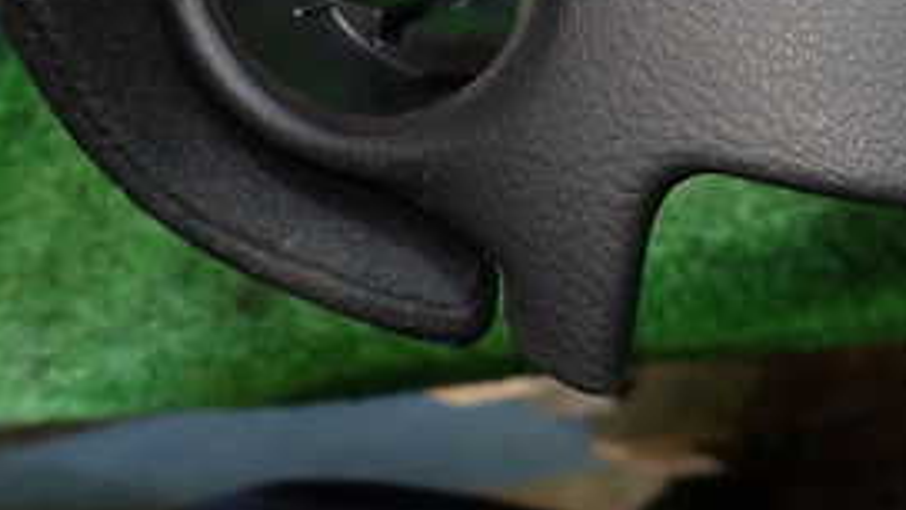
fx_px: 1441
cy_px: -203
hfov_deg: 33.1
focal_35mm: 60
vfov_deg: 18.3
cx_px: 809
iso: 200
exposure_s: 1/30
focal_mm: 4.5
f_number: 2
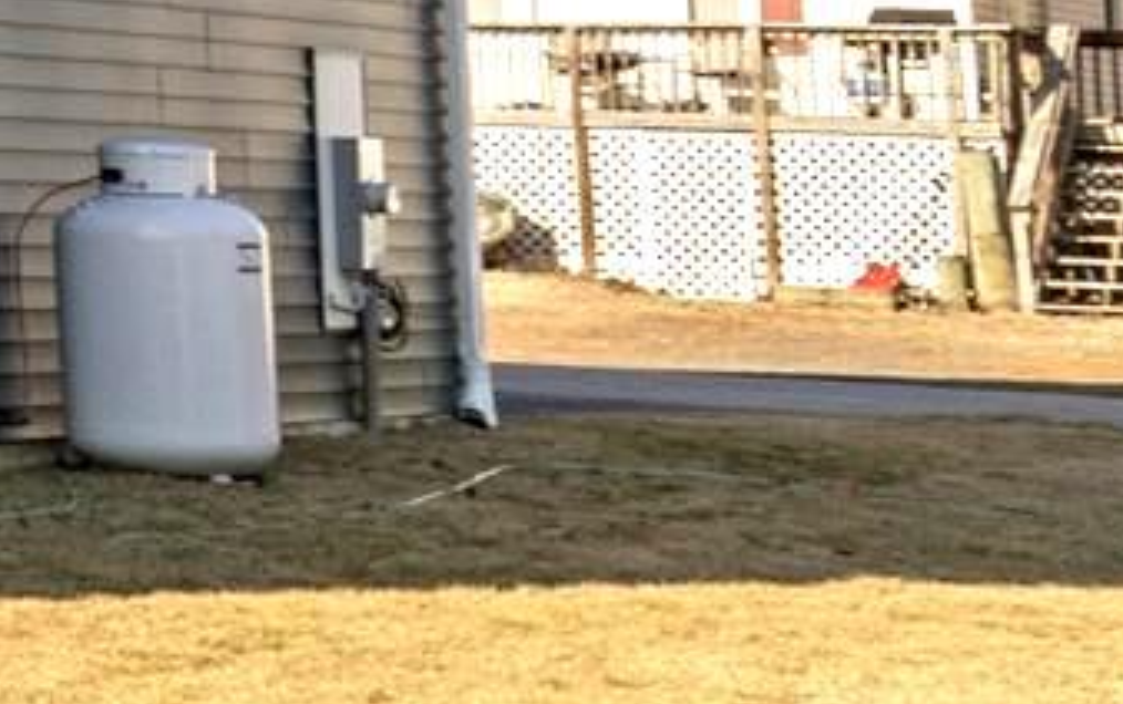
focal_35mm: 148
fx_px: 4534
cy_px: -583
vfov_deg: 8.5
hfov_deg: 10.5
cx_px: -2130
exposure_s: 1/800
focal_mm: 24
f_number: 8
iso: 500
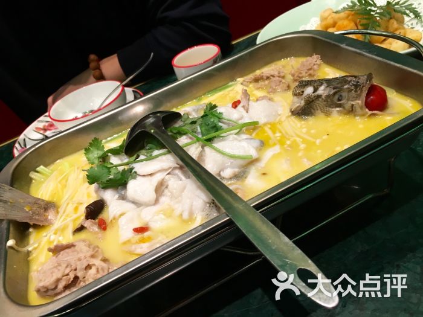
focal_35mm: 29
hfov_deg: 61.7
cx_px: 212
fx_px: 354
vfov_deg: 48.2
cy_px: 158
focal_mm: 4.15
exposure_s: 1/33
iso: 80
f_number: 2.2
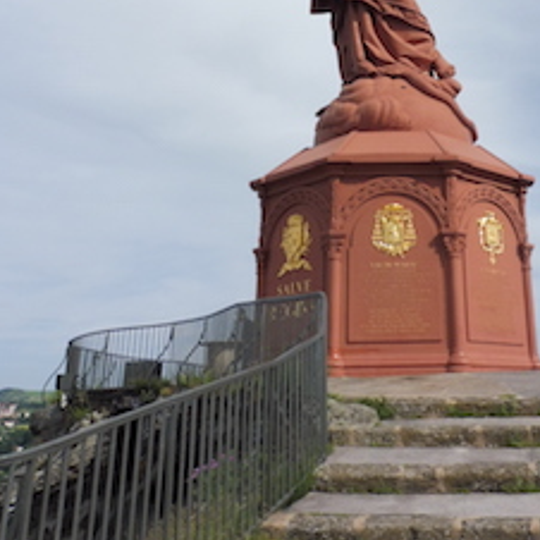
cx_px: 411
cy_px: 41
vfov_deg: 35.1
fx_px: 794
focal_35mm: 45
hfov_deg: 36.6
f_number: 4
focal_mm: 4.3
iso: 100
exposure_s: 1/1600
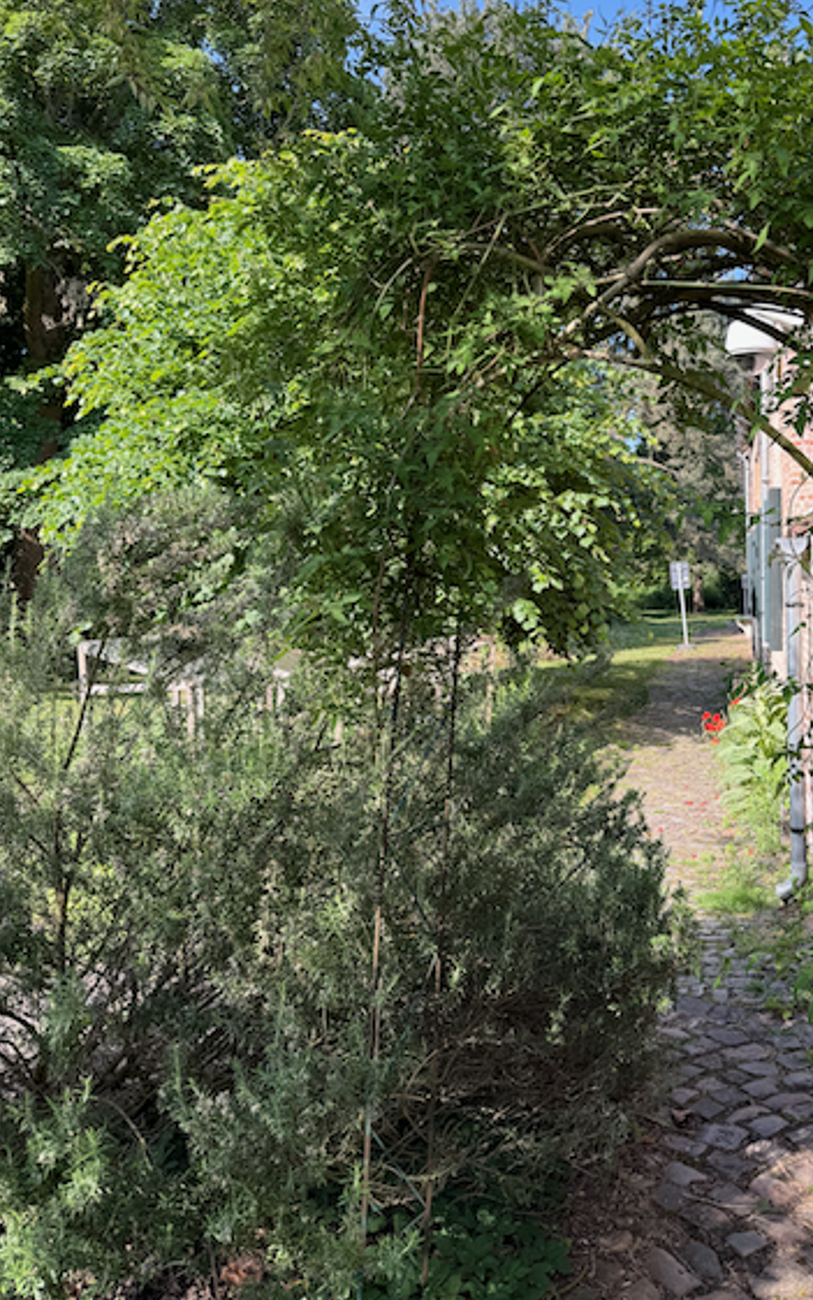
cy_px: 570
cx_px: 540
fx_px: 1027
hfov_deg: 42.6
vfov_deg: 64.4
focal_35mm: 29
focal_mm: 6.76
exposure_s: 1/612
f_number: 1.78
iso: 80
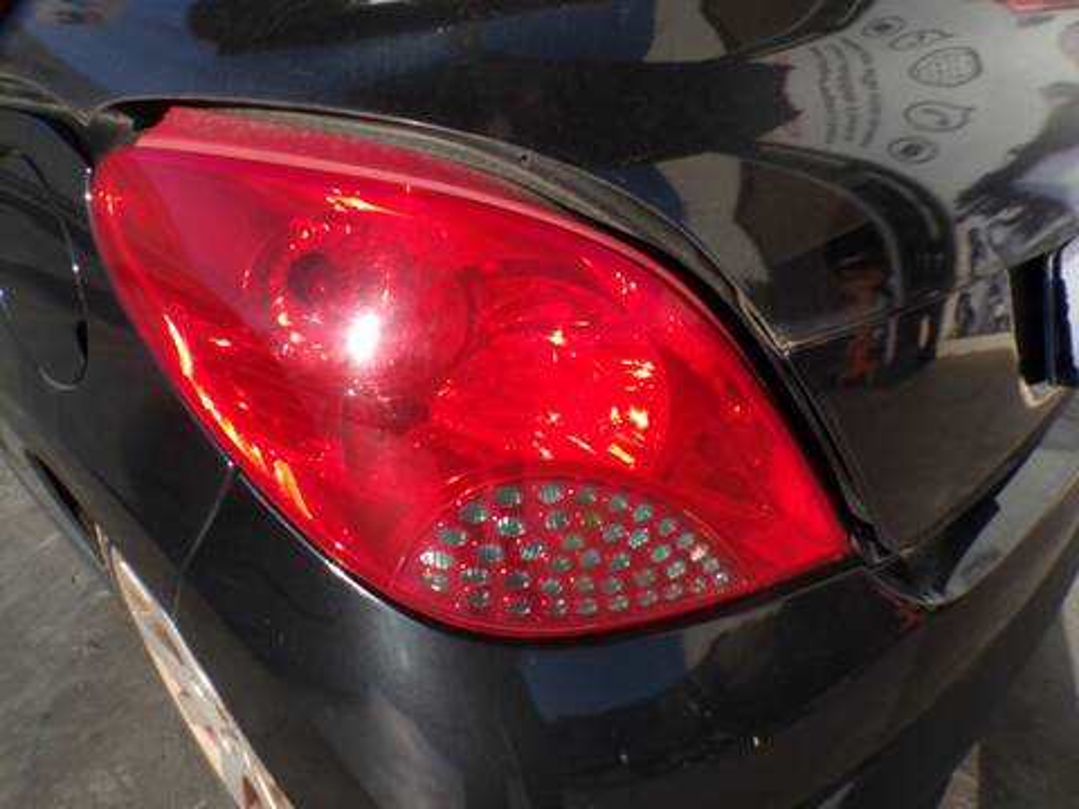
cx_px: 540
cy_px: 404
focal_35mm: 24
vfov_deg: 56.8
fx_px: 748
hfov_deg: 71.6
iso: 100
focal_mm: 4.3
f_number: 5.8
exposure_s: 1/320
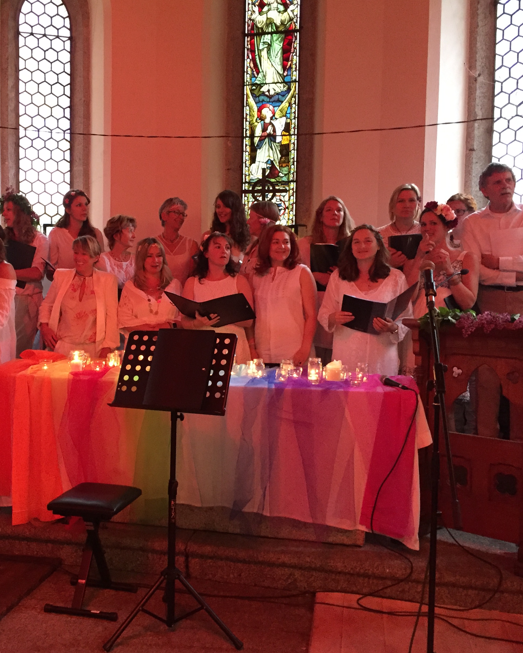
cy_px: 327
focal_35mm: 38
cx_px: 164
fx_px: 735
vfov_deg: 47.9
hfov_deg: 38.6
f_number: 2.2
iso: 320
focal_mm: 4.15
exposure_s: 1/25
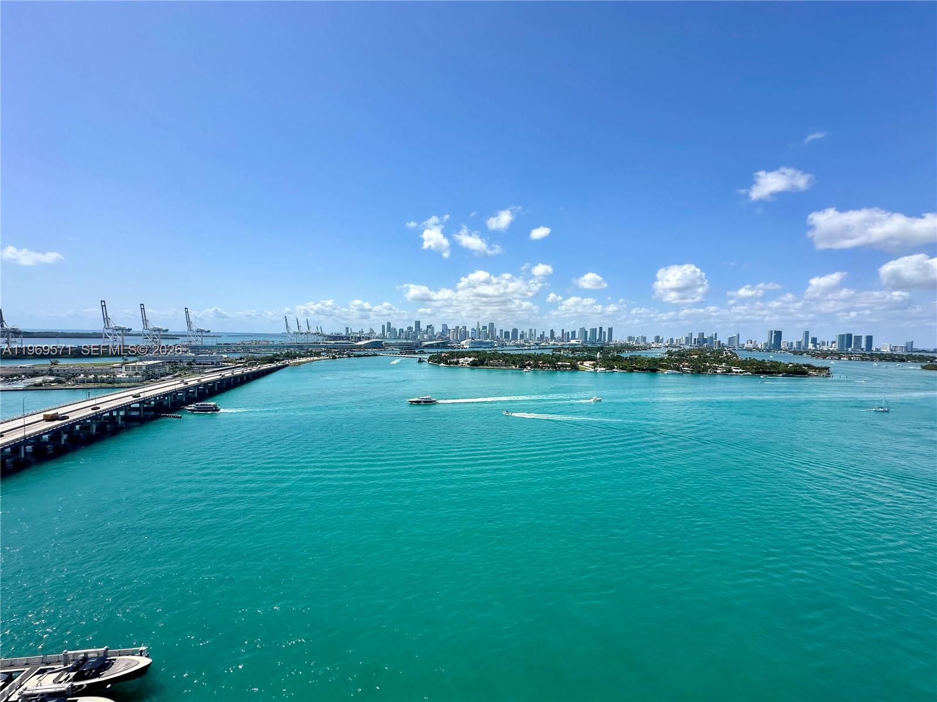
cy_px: 351
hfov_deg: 102.1
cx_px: 468
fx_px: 379
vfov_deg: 85.7
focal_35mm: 14
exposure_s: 1/3401
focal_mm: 2.22
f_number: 2.2
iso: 50
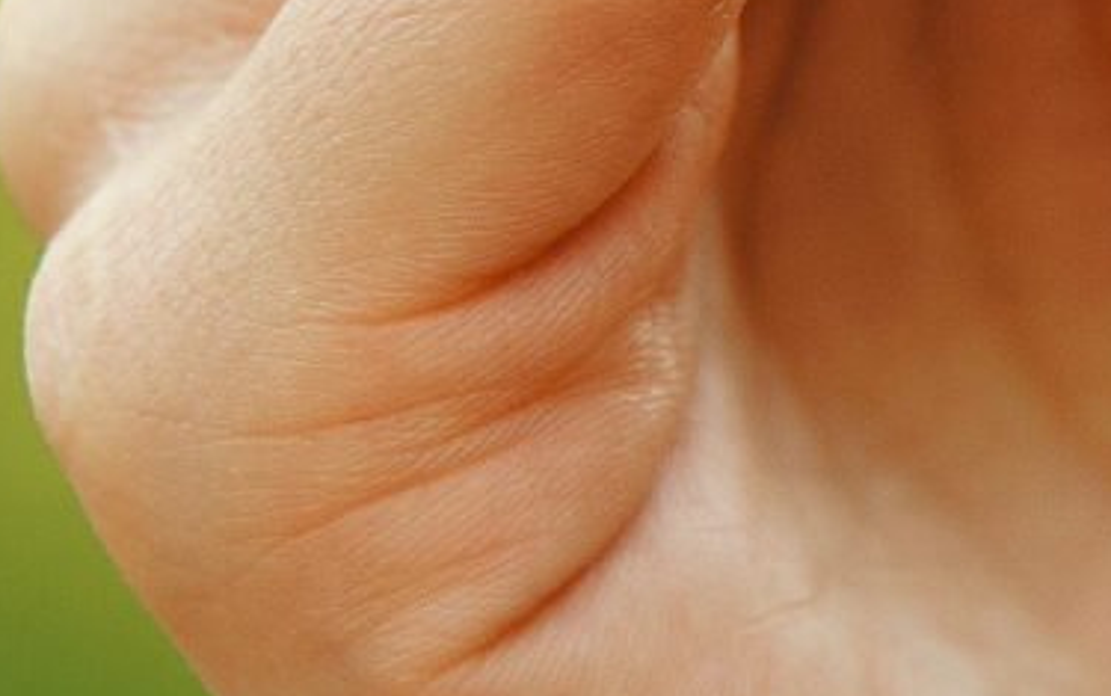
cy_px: -13
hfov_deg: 3.5
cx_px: 2951
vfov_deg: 2.2
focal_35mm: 591
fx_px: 17908
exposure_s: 1/640
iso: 800
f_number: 2.8
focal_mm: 85
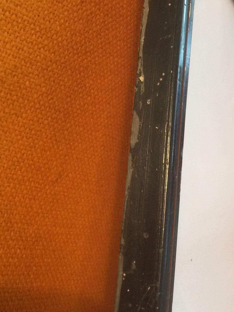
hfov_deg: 25.2
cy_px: 123
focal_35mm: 57
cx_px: 187
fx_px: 514
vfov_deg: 33.7
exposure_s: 1/33
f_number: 2.2
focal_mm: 4.15
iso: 200
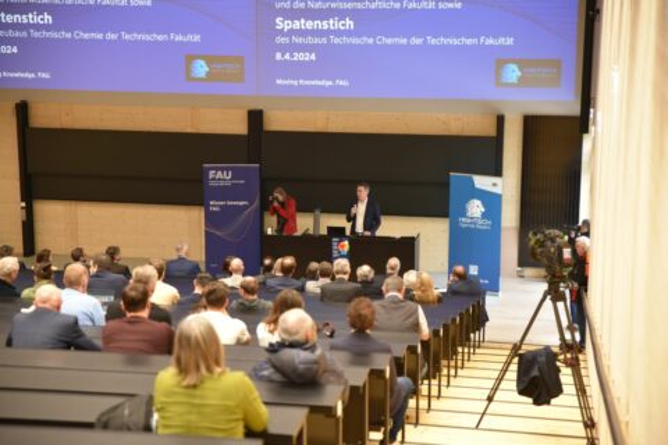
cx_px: 334
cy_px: 222
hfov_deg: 28.8
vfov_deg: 19.5
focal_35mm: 70
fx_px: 1299
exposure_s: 1/125
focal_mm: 70
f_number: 2.8
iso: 1400
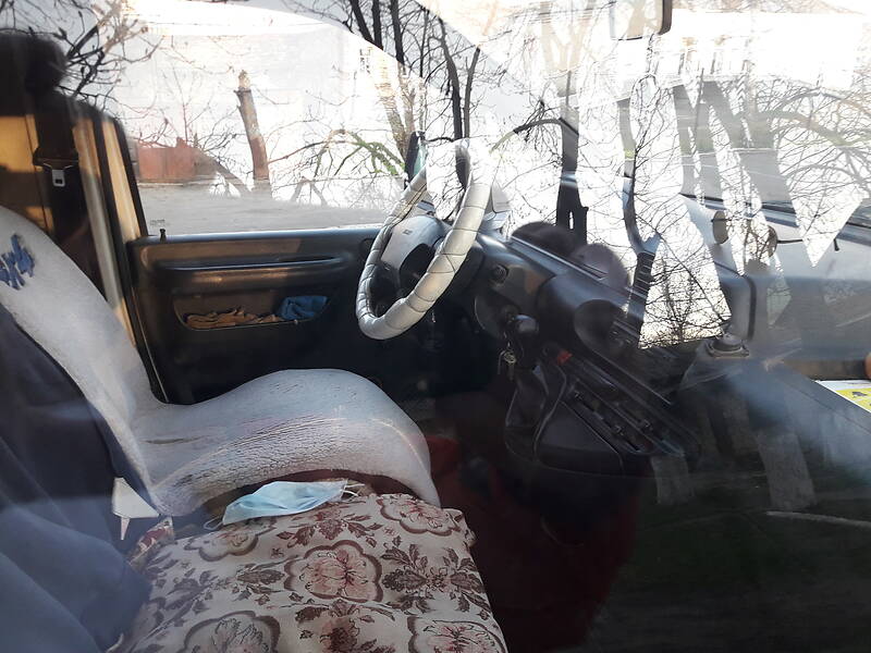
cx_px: 436
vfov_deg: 49.7
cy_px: 326
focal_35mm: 28
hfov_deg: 63.4
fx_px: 705
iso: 80
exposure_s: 1/100
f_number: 1.9
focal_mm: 3.7
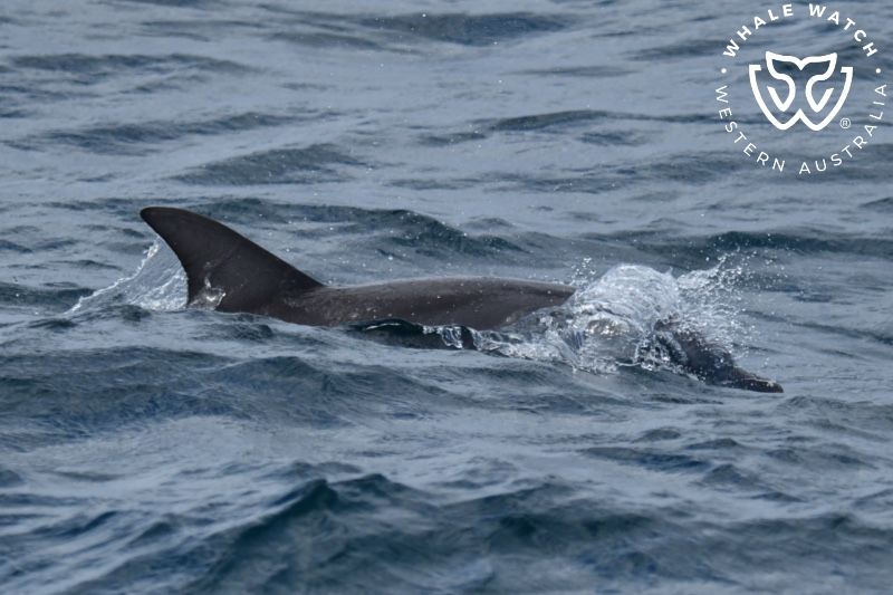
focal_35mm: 280
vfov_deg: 4.9
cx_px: 446
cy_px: 298
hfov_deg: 7.4
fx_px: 6944
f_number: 5.6
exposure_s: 1/8000
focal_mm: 280
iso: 1000
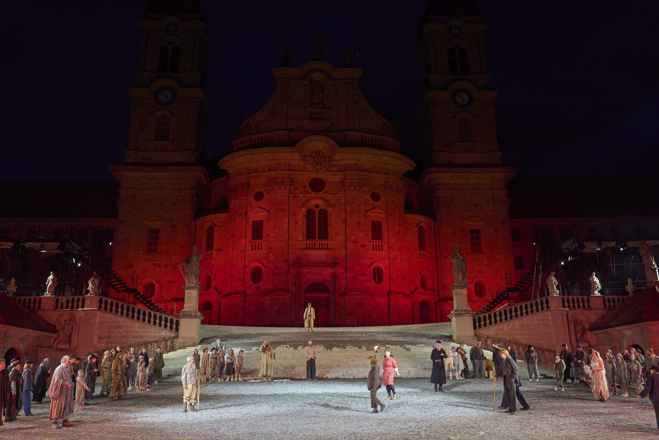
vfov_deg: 40.0
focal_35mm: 33
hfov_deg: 57.2
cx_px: 330
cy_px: 220
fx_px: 604
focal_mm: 33
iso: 2000
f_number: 4.5
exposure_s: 1/320
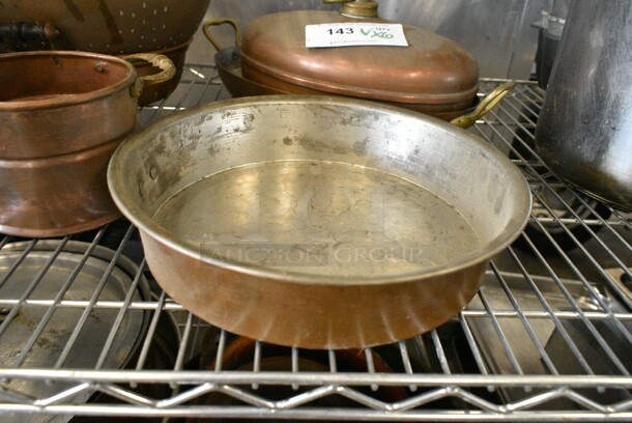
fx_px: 527
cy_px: 212
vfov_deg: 43.7
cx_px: 316
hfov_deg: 61.9
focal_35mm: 30
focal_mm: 20
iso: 6400
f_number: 5.6
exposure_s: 1/125
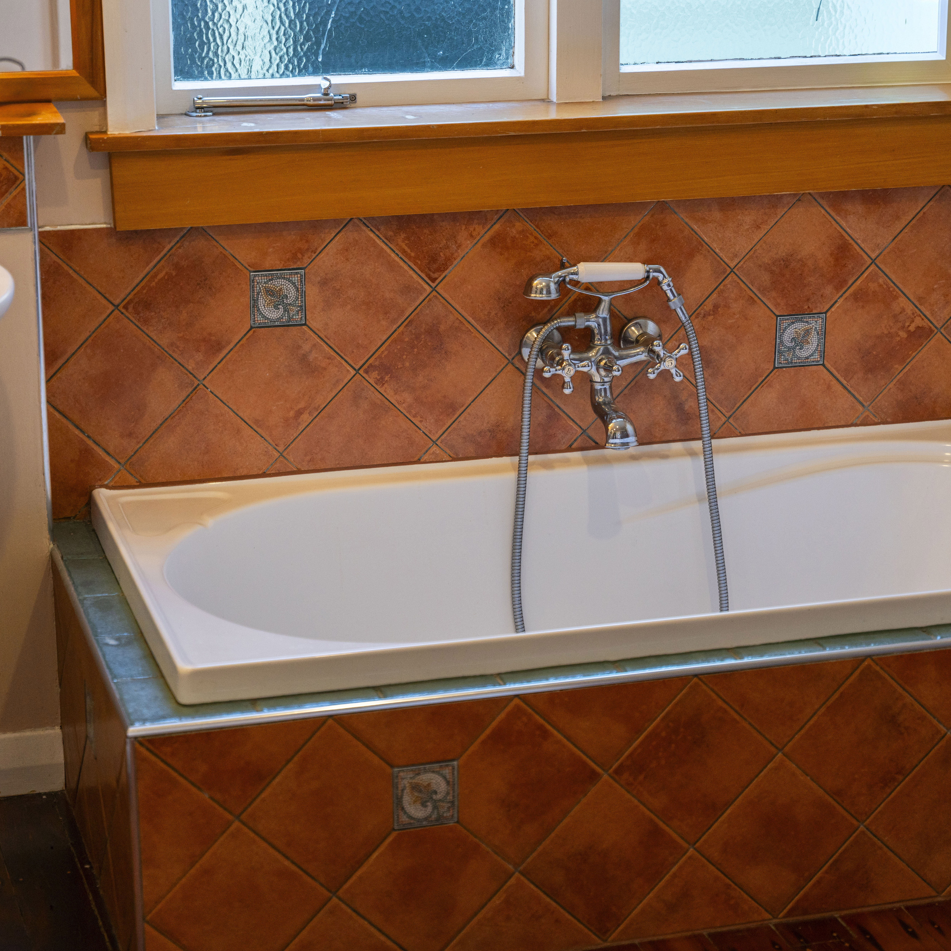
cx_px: 543
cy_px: 475
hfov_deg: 20.9
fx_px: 2580
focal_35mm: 83
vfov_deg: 20.9
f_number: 2.8
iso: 640
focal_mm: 65
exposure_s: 1/250
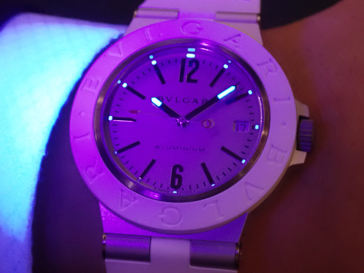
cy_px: 136
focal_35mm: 100
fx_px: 1052
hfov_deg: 19.6
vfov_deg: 14.8
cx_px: 182
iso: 1600
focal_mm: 18
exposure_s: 1/80
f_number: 4.9
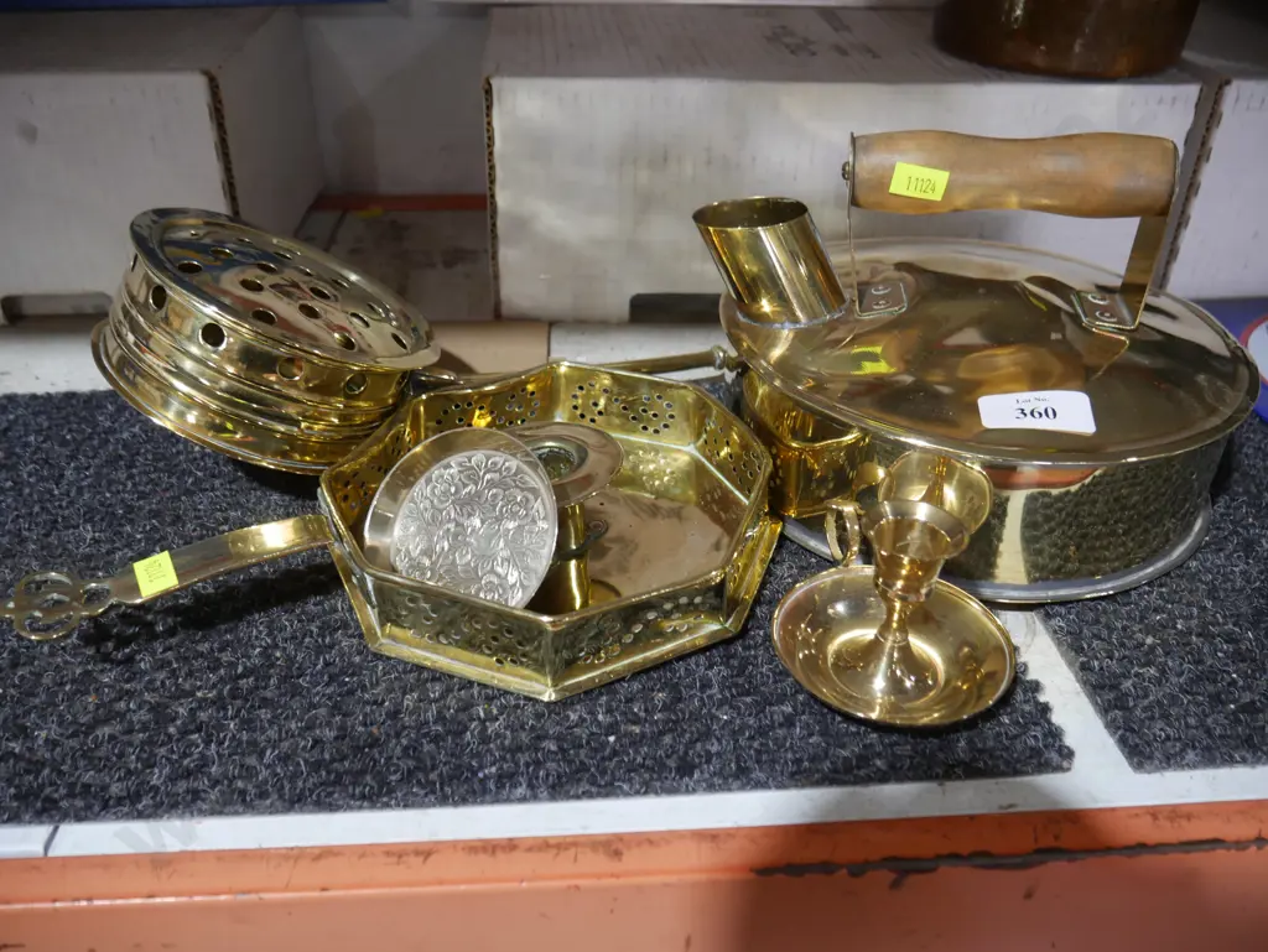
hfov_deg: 63.4
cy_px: 476
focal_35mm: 28
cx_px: 634
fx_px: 1026
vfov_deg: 49.8
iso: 500
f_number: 3.5
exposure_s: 1/60
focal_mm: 14
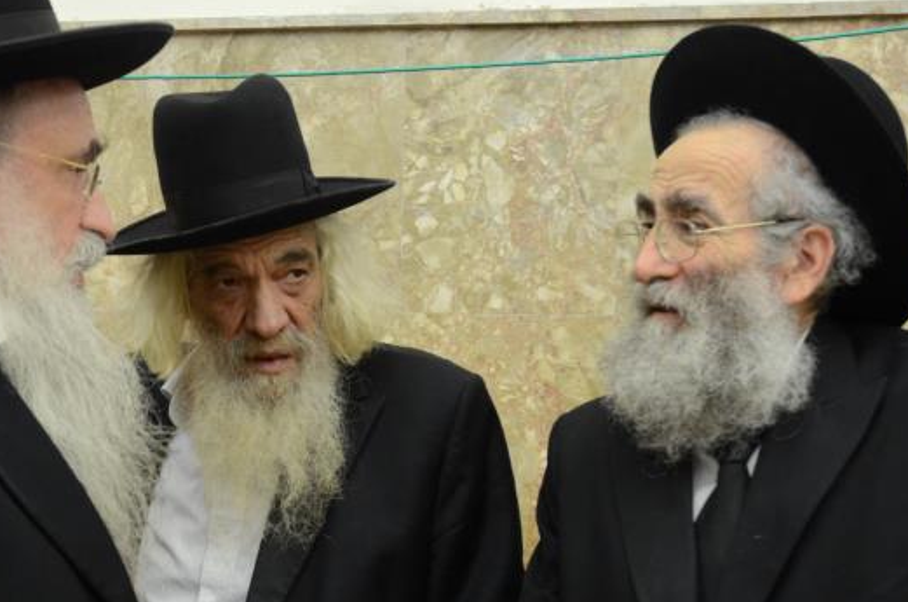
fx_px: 1485
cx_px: 371
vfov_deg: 22.7
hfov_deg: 33.9
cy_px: 429
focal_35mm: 59
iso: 1000
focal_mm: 20
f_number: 5
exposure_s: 1/125
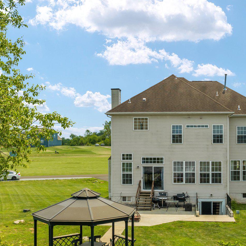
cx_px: 169
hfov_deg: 36.3
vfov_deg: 36.7
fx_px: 370
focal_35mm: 46
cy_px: 146
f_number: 4
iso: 100
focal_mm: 12.29
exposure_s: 1/120
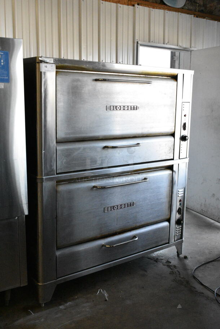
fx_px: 371
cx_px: 110
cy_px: 164
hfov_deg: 33.1
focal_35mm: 40
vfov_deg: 47.9
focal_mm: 27
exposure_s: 1/500
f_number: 11
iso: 6400
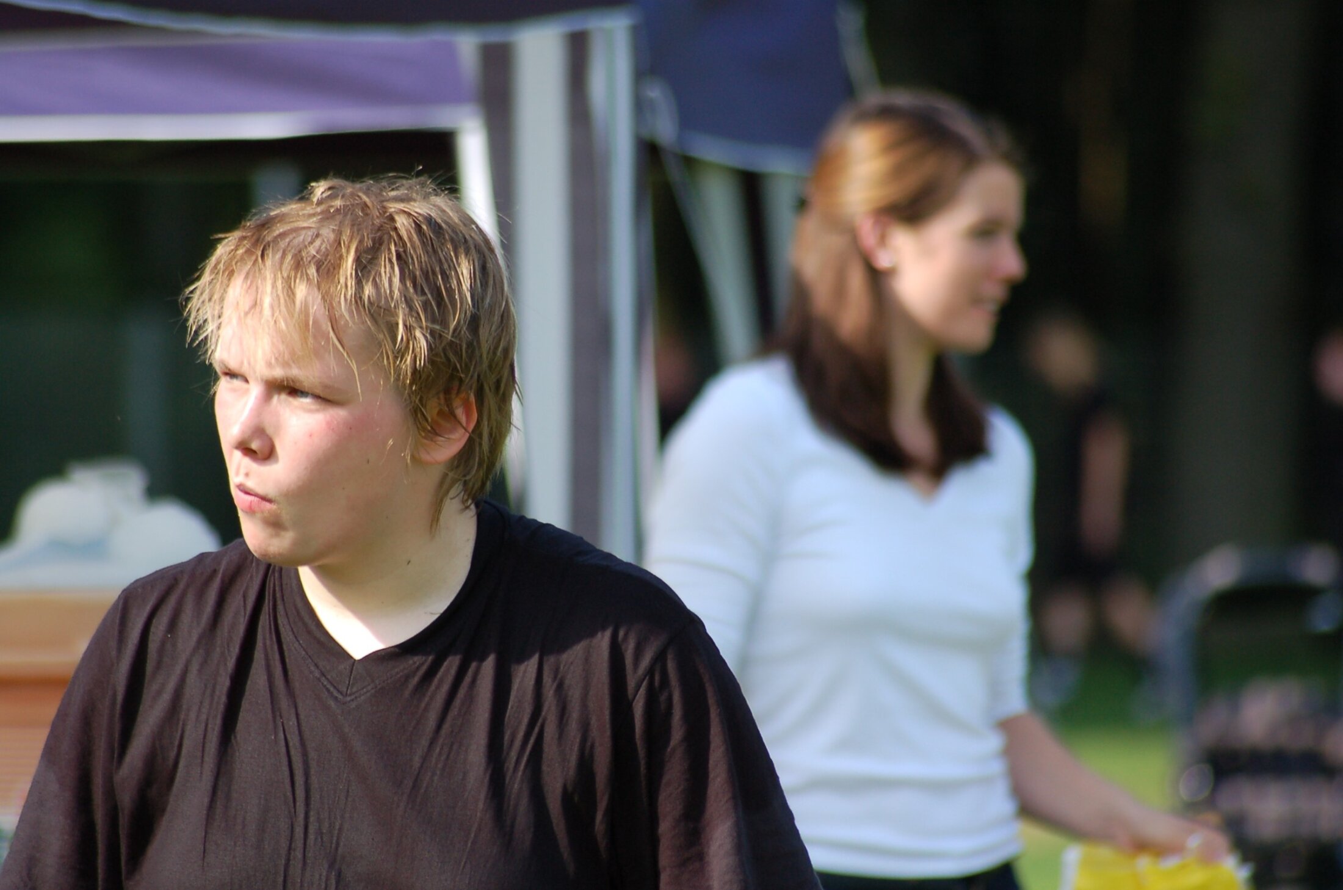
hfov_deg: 5.7
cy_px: 445
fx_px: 13405
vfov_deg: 3.8
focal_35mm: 360
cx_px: 672
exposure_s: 1/800
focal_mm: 240
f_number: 5.3
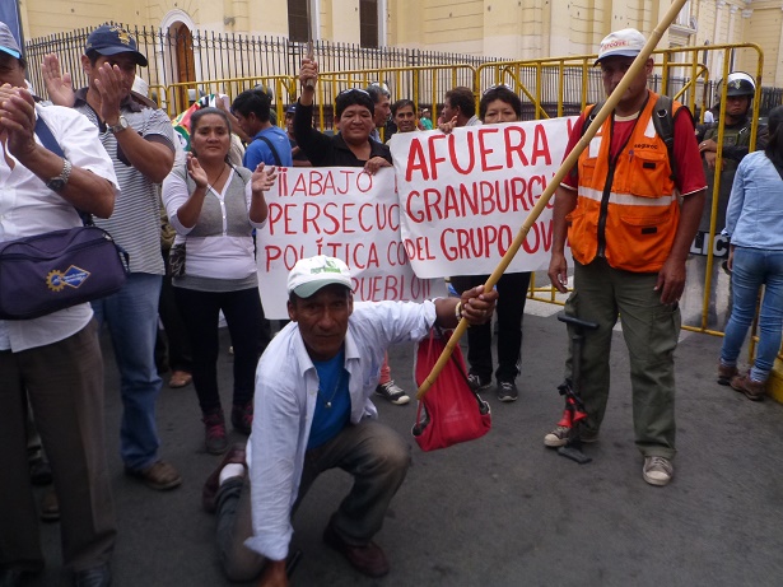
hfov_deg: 60.0
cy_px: 294
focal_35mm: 30
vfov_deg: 46.8
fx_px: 678
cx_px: 392
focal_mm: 5.4
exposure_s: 1/500
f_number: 3.6
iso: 250
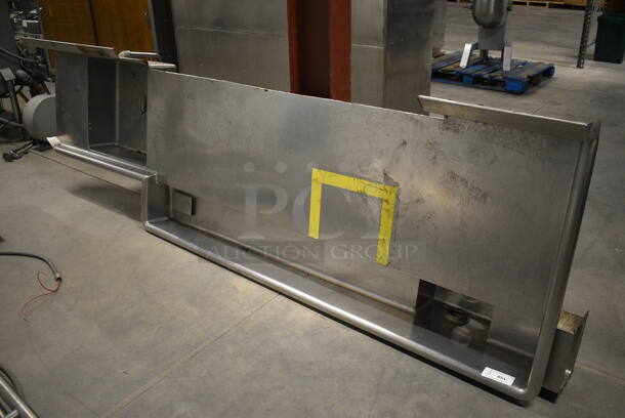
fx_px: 547
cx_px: 312
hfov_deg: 59.4
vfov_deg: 41.8
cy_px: 209
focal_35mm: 32
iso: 2200
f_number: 3.8
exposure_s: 1/125
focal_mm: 21
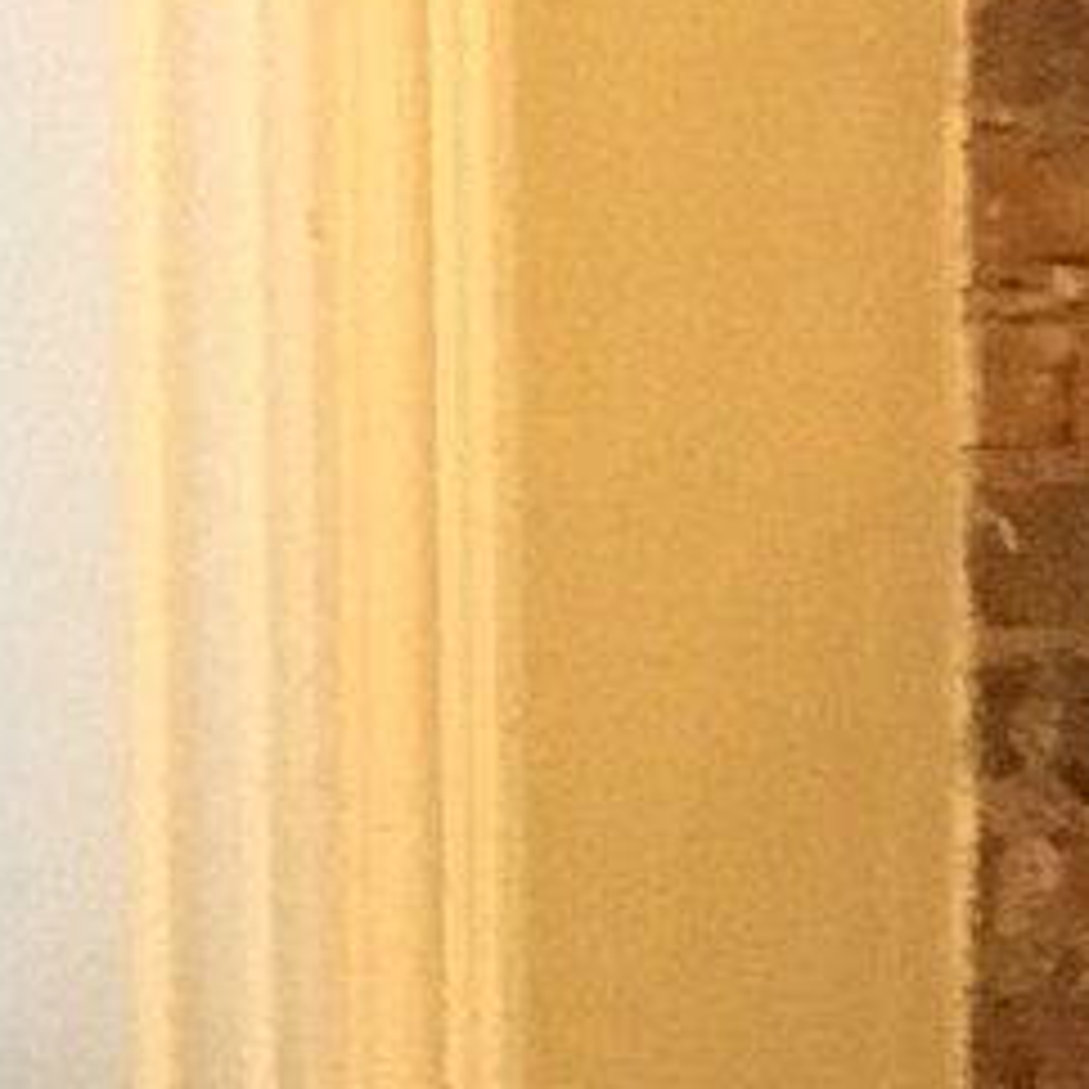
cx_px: 1004
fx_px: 7724
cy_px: 1053
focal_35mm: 217
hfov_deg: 8.0
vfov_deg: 8.0
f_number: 2.2
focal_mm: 4.15
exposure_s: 1/15
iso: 320
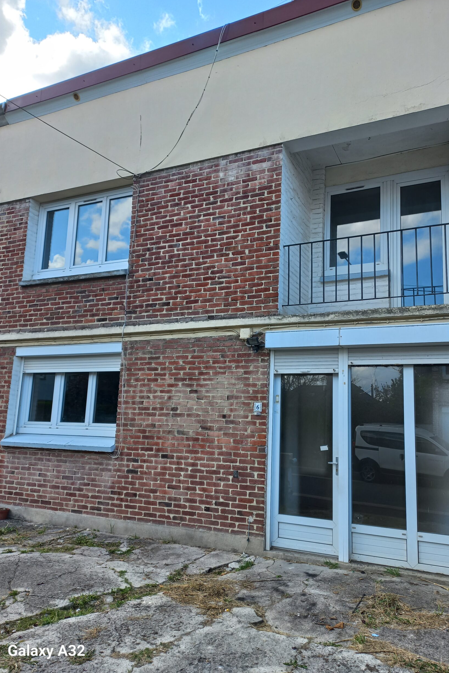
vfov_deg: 67.4
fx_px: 505
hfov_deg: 47.9
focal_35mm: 27
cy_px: 346
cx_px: 237
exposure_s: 1/230
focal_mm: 4.6
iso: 25
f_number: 1.8
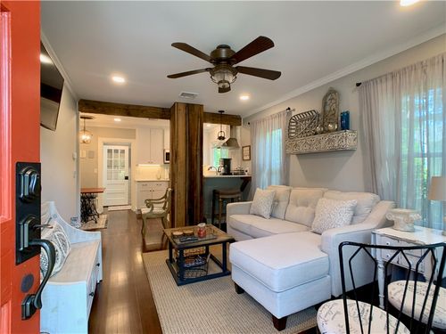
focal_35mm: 26
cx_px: 223
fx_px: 335
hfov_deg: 67.3
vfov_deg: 53.1
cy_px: 167
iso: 100
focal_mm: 4.25
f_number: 1.8
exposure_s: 1/60
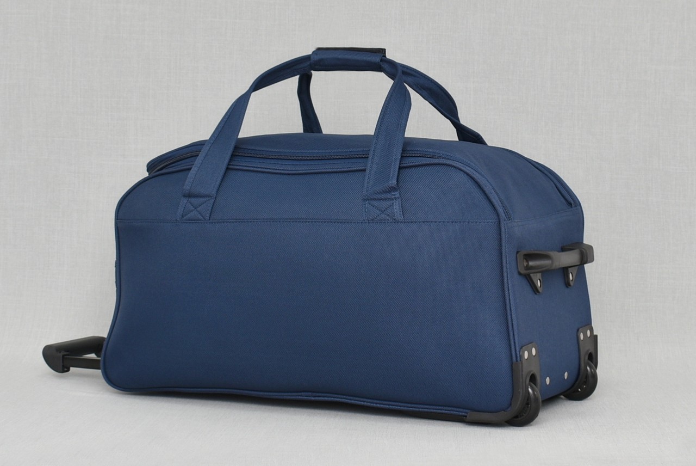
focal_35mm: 44
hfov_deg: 44.9
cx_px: 348
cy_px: 233
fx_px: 842
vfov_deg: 30.9
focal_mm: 29
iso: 100
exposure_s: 1/60
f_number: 5.6
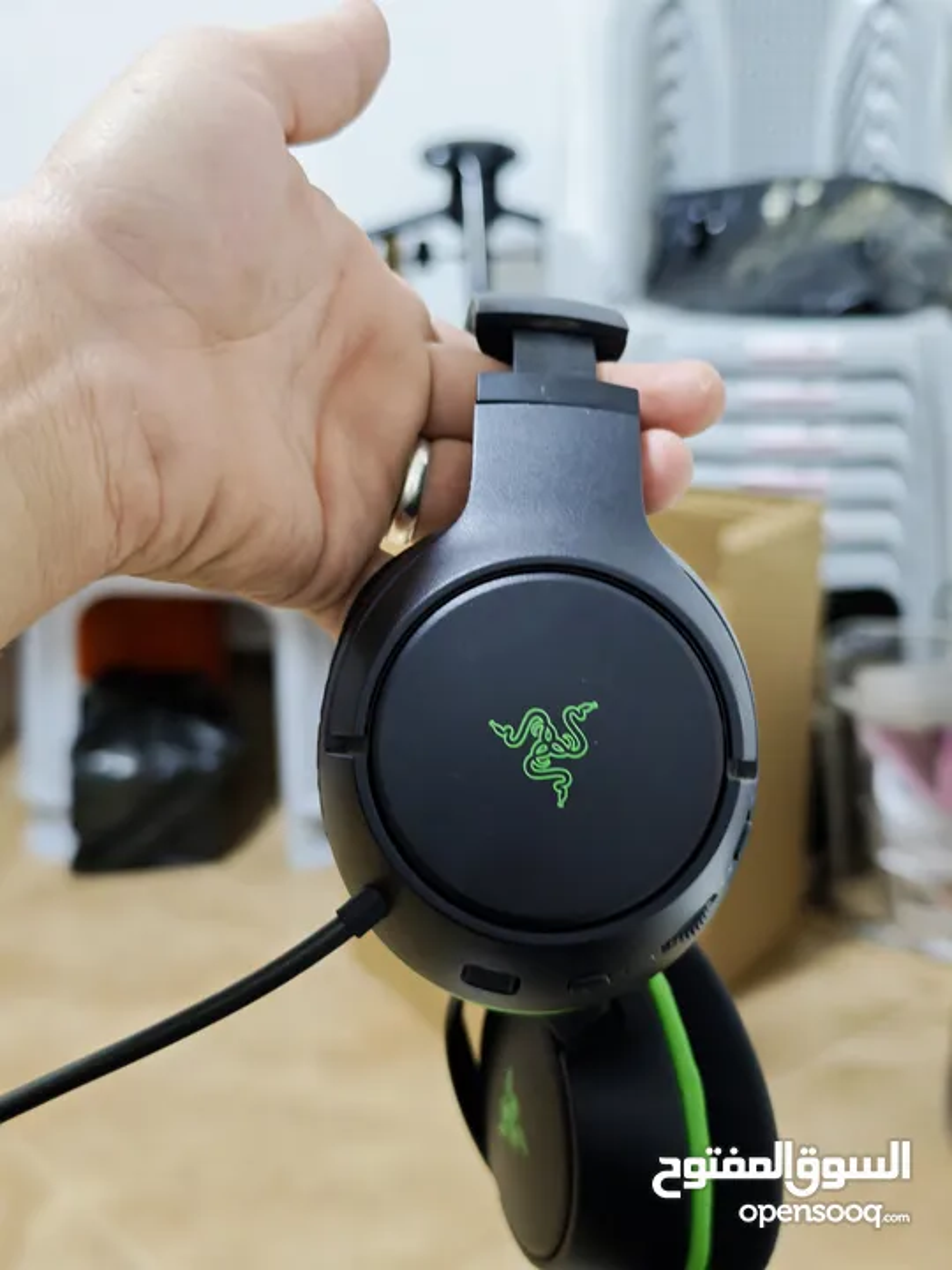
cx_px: 476
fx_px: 1687
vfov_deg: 41.2
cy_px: 635
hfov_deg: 31.5
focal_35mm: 46
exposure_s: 1/32.9
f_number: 1.63
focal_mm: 8.72
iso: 500
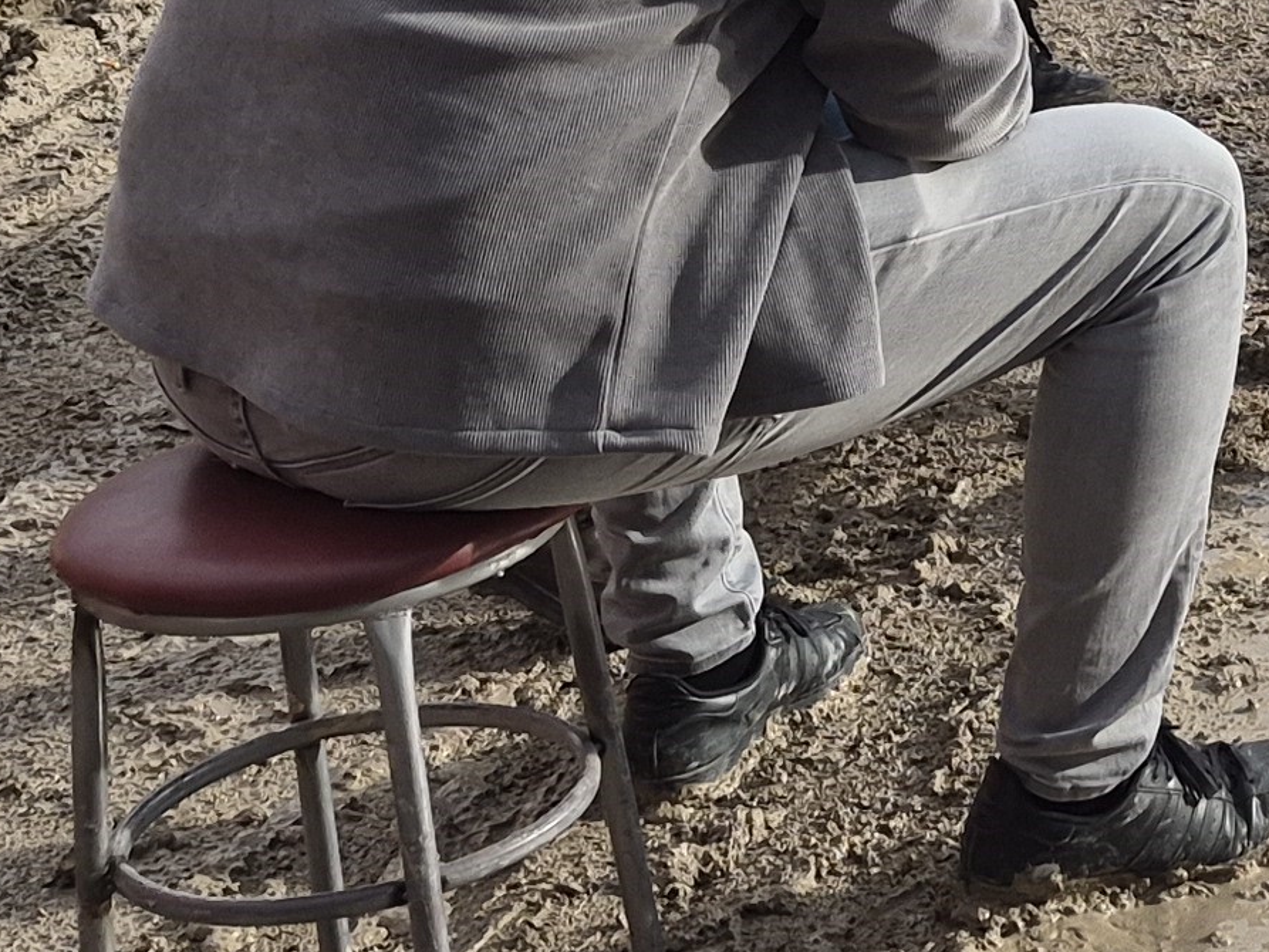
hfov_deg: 16.7
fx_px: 3776
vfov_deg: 13.9
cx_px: 2072
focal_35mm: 103
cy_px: -244
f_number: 1.8
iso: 80
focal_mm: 5.4
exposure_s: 1/3400
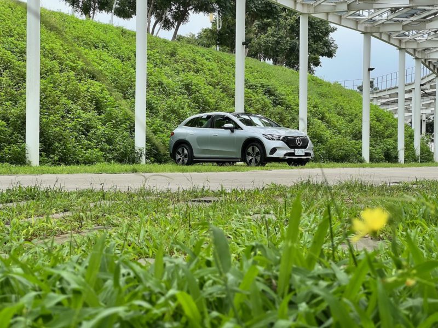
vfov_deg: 19.1
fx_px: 974
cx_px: 219
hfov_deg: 25.3
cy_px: 164
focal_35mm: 77
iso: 32
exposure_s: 1/253
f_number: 2.8
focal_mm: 9
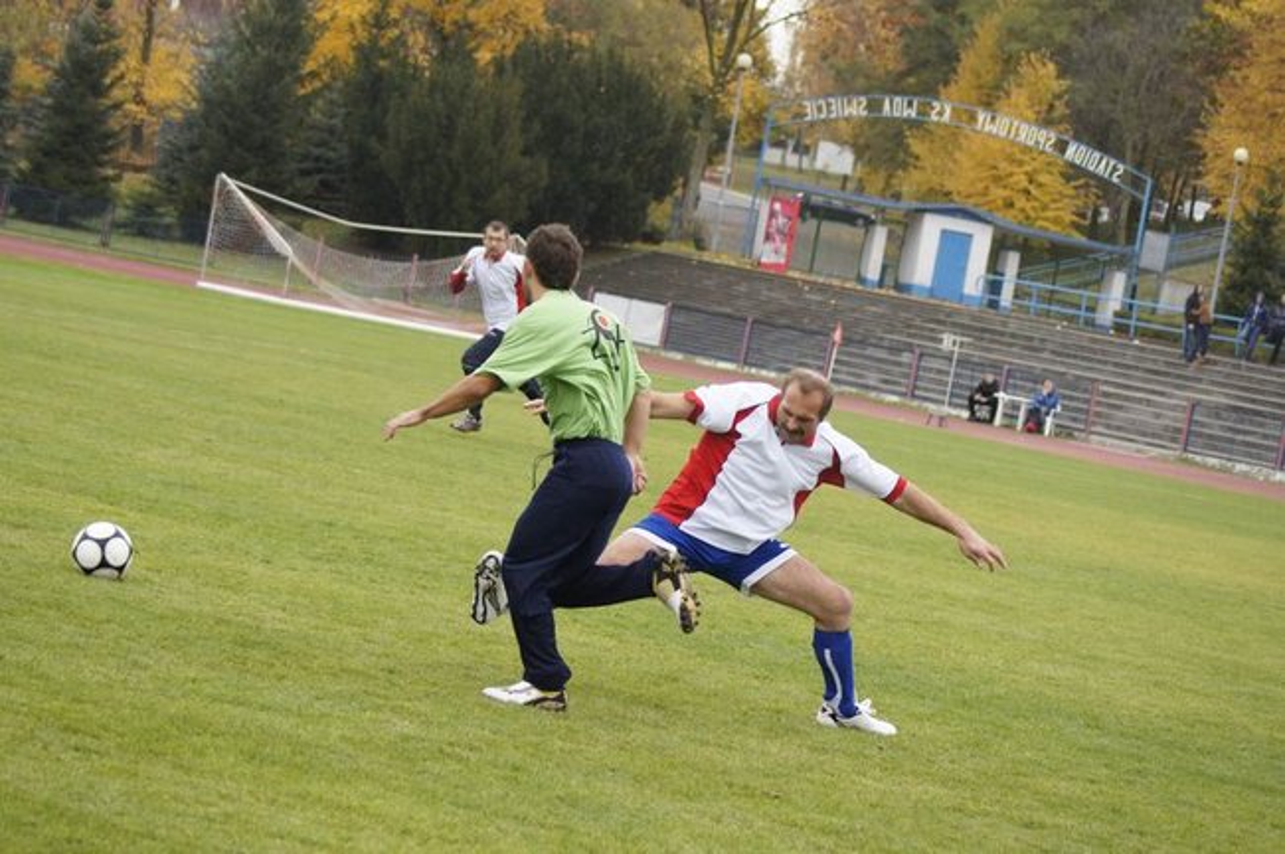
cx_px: 642
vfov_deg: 12.2
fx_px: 4012
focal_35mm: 112
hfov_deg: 18.2
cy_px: 427
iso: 1600
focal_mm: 75
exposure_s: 1/1250
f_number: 5
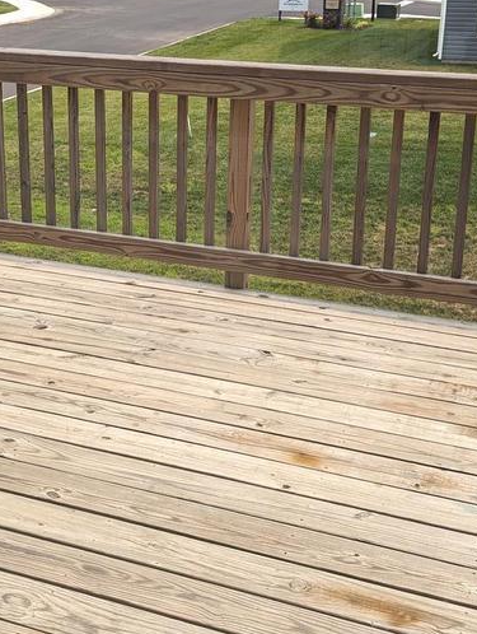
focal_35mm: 52
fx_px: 953
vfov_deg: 36.6
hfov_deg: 28.0
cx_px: 185
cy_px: 248
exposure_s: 1/1167
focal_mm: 6.81
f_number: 1.85
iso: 48
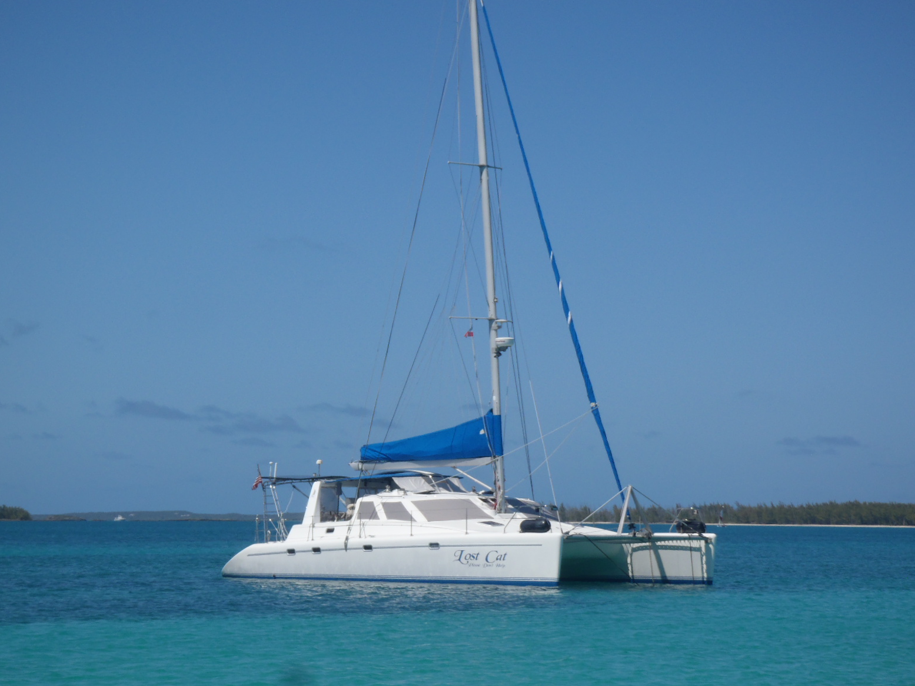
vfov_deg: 14.0
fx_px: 2802
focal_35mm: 106
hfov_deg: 18.5
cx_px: 460
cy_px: 348
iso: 80
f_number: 5
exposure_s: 1/1000
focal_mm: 18.46
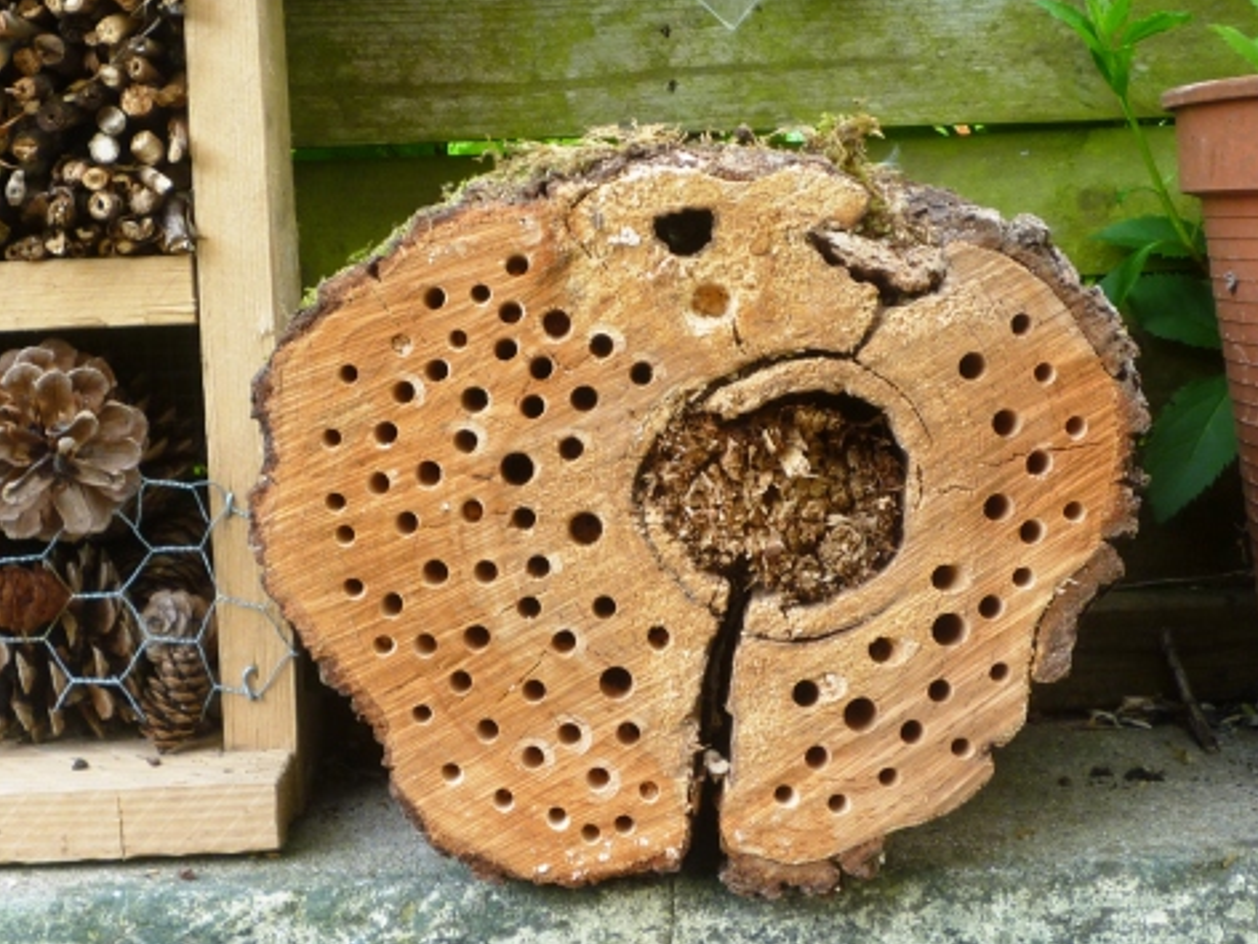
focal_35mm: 57
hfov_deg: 33.8
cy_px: 469
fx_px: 2071
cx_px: 632
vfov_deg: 25.7
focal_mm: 6.3
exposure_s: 1/40
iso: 80
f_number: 3.7
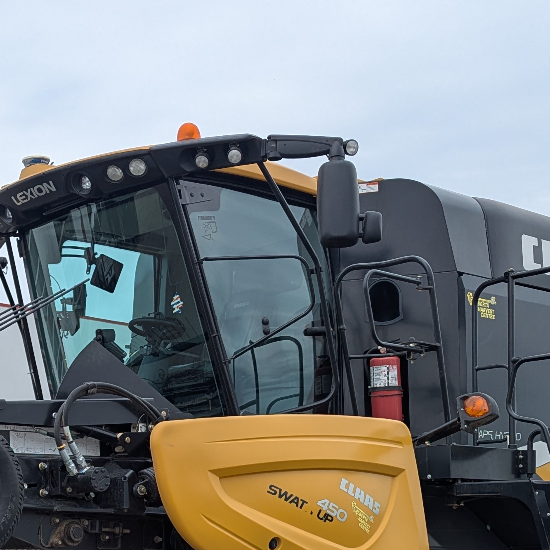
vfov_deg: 25.7
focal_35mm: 65
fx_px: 1168
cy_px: 491
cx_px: 210
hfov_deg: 26.4
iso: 46
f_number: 1.85
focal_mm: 6.81
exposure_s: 1/1887
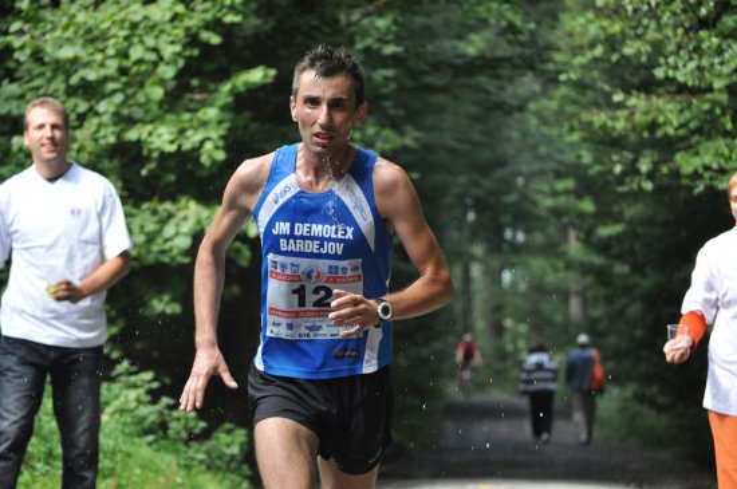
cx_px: 368
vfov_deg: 8.7
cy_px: 244
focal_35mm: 158
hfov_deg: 13.1
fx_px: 3220
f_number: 4.5
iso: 800
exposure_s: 1/640
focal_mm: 105
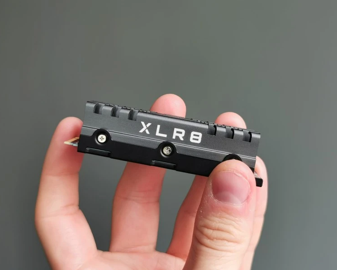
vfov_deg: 34.2
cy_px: 135
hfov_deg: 42.0
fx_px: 439
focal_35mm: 44
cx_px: 164
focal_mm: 5.56
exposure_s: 1/100
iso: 64
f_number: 1.6
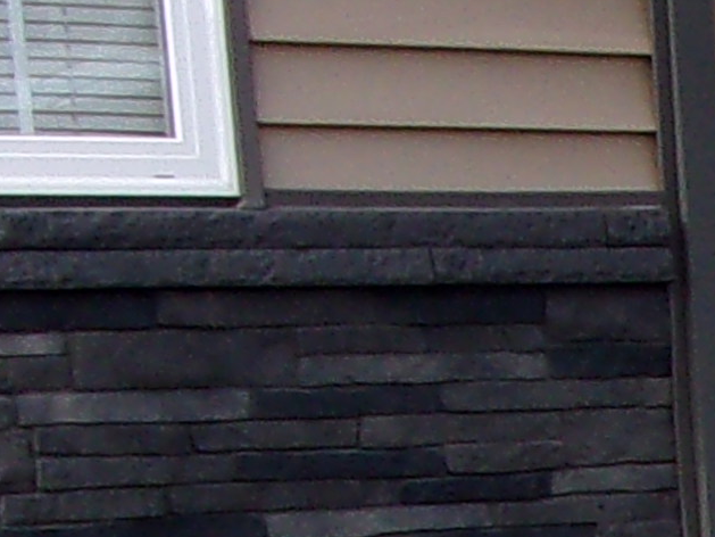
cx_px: 2051
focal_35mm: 205
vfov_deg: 6.8
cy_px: 1328
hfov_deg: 8.3
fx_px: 4235
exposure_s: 1/50
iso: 80
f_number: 10.8
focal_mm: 5.1
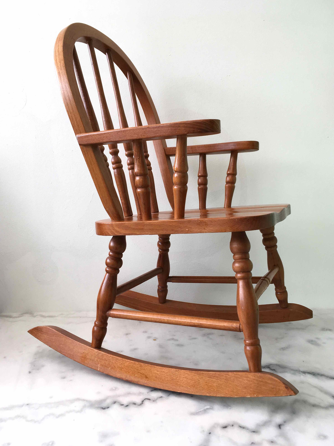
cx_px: 172
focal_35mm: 30
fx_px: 386
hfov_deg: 46.8
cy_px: 225
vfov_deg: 60.0
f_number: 2.2
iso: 32
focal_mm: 4.15
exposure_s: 1/100
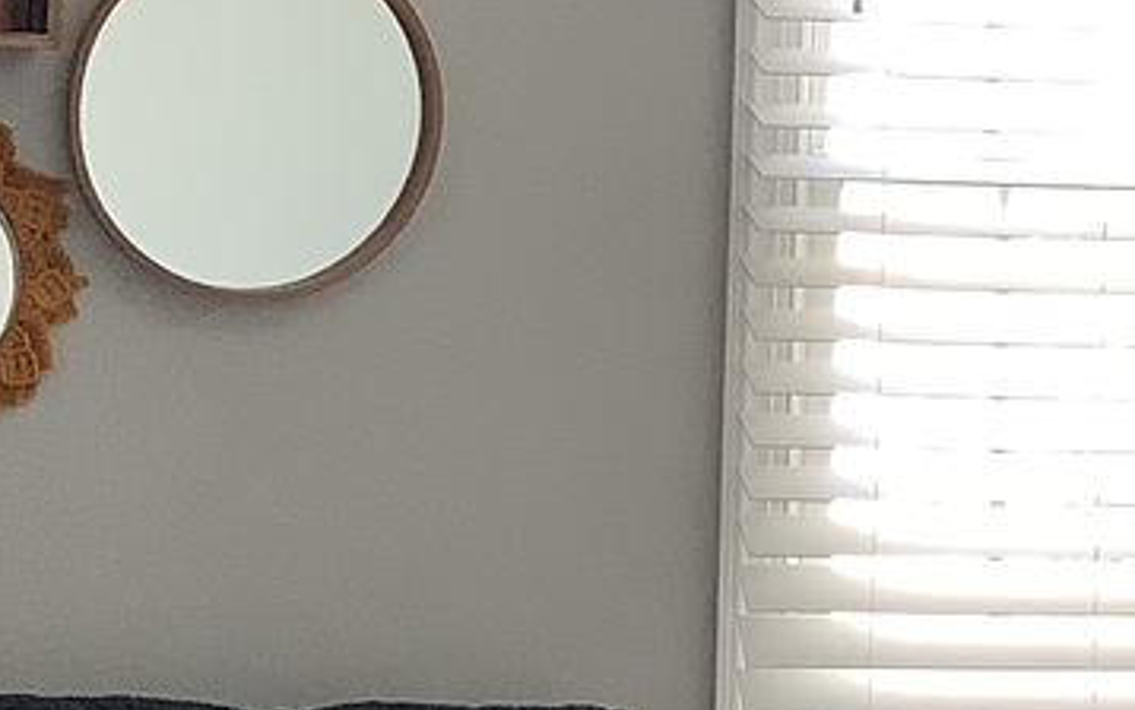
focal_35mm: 132
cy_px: -44
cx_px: 349
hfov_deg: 15.8
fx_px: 4084
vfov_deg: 9.8
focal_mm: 3.3
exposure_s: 1/120
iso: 80
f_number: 2.4
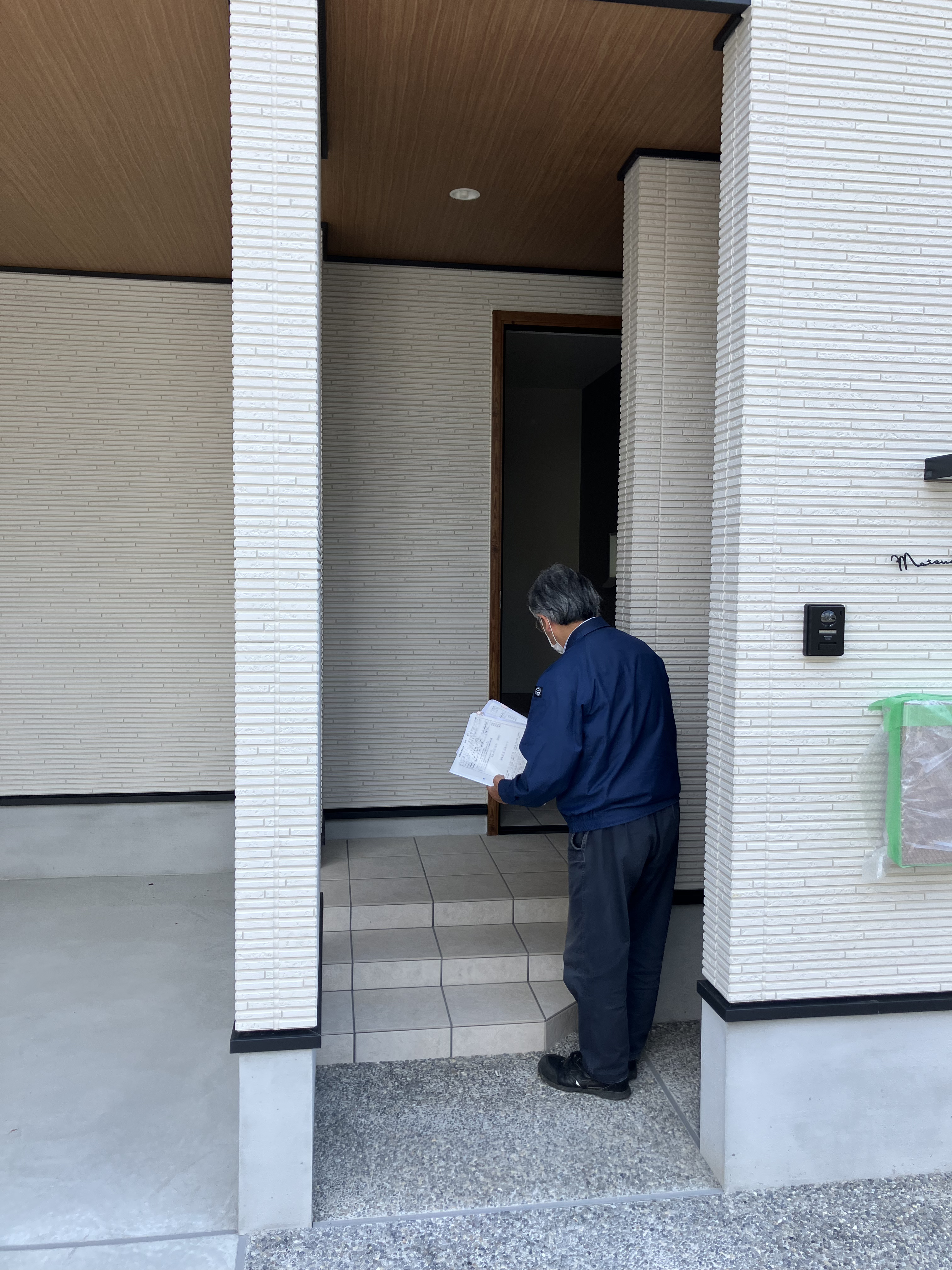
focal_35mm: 28
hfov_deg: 49.7
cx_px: 476
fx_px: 1027
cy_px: 635
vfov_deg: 63.4
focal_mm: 3.99
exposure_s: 1/362
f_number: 1.8
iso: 32
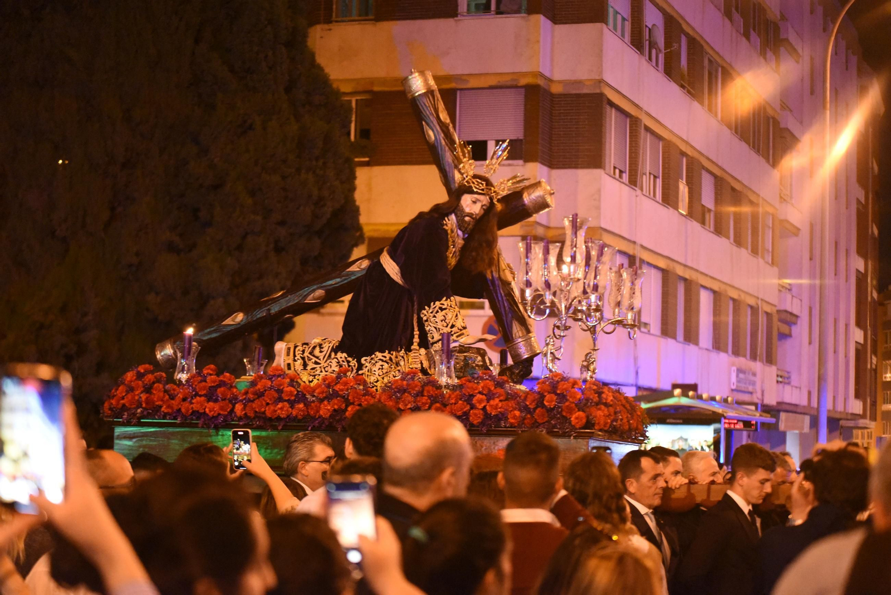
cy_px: 298
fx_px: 1733
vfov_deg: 19.5
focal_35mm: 70
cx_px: 446
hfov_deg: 28.8
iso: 12800
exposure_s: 1/125
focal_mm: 70
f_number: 2.8
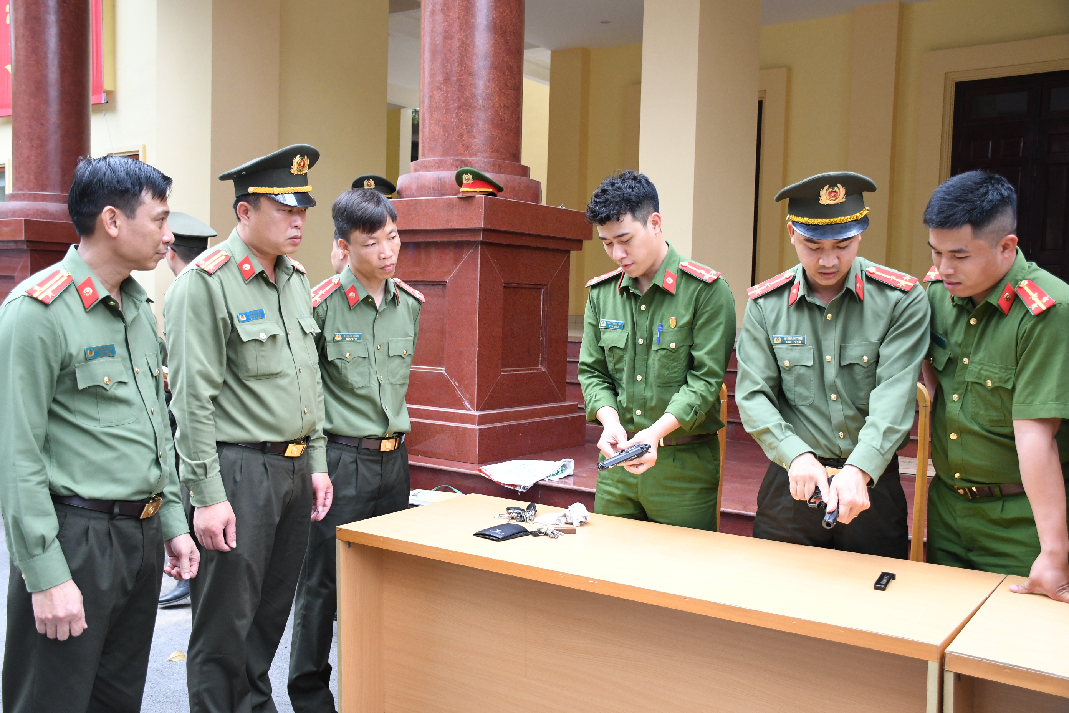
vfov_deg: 38.4
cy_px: 356
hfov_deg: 55.1
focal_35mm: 34
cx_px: 534
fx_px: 1024
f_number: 4.5
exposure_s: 1/200
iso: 1250
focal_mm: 23
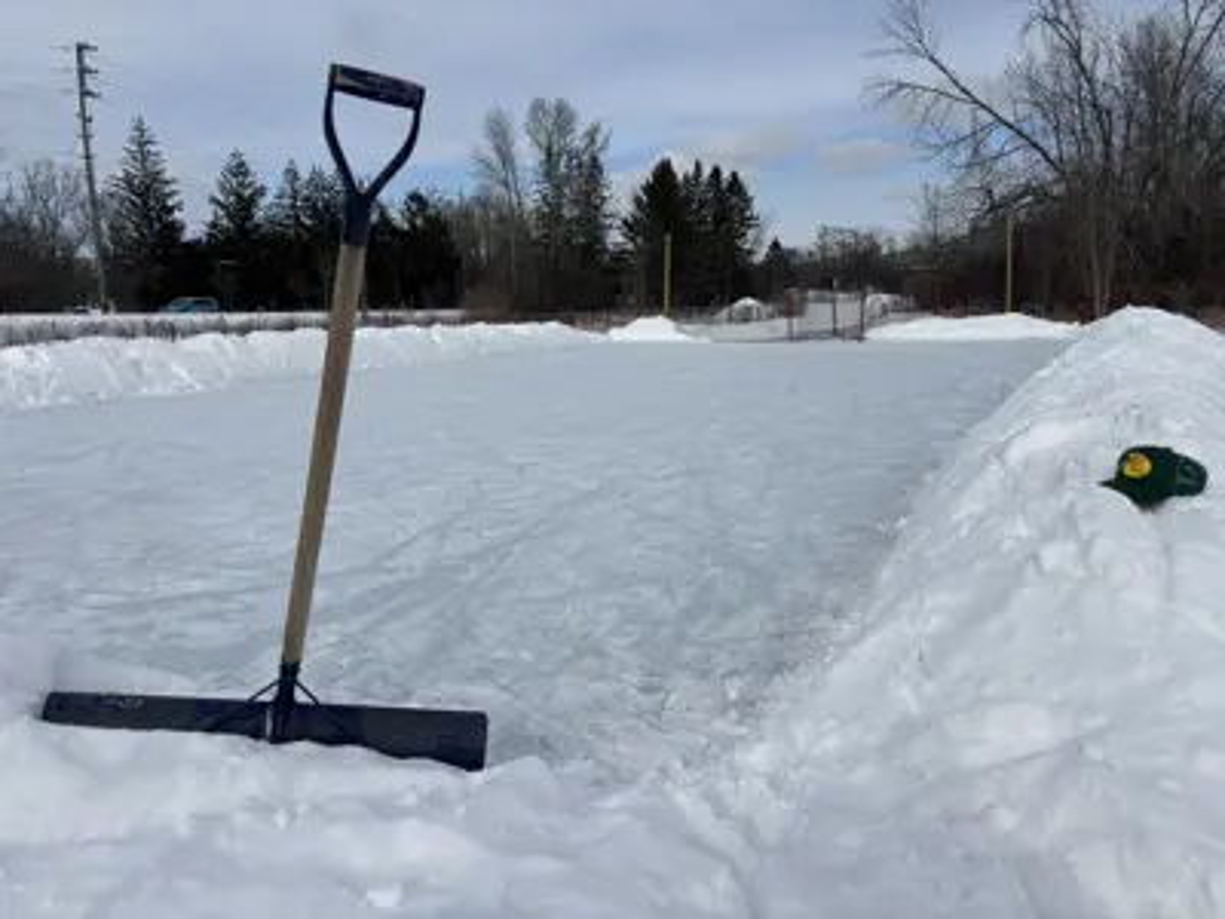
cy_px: 460
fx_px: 920
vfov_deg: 53.1
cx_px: 612
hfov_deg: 67.3
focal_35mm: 26
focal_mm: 5.96
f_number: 1.6
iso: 50
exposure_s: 1/8333
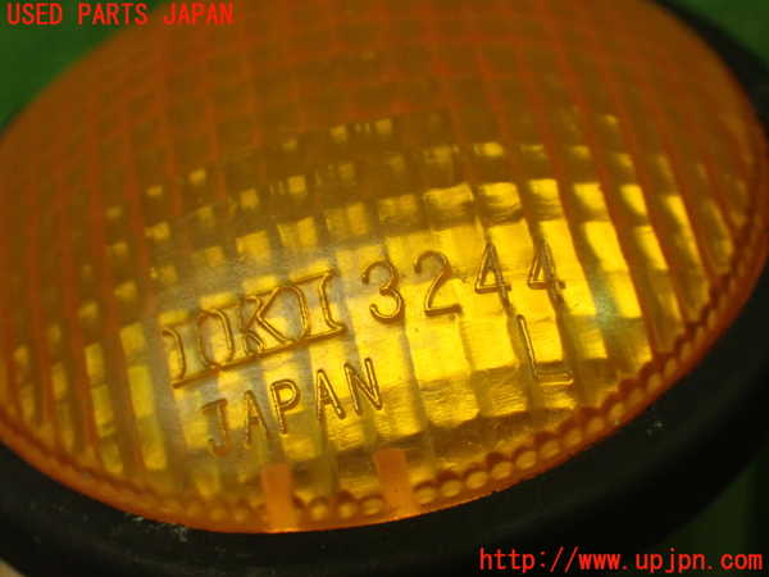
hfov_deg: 33.2
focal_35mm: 58
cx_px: 384
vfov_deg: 25.2
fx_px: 1288
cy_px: 288
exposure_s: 1/125
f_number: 3.5
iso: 800
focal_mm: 10.35
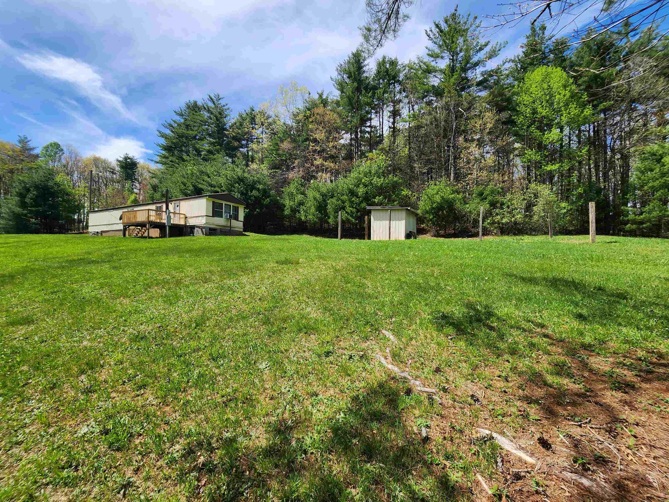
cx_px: 334
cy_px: 251
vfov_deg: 89.9
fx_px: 251
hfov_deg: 106.2
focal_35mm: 13
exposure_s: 1/1538
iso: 50
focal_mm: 2.2
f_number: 2.2
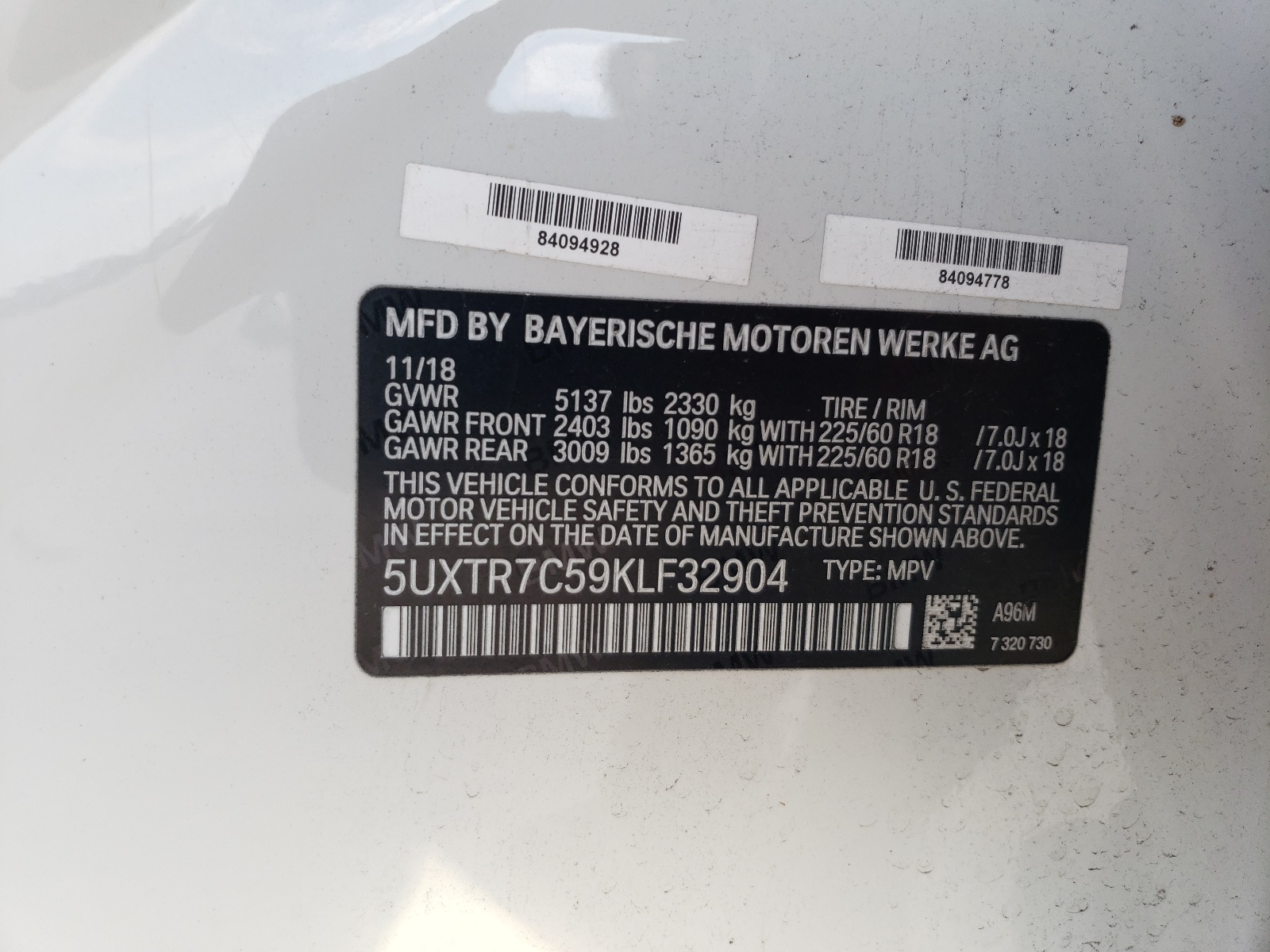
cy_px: 476
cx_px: 635
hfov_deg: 67.3
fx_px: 954
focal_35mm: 26
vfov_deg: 53.1
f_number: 1.5
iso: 50
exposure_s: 1/345
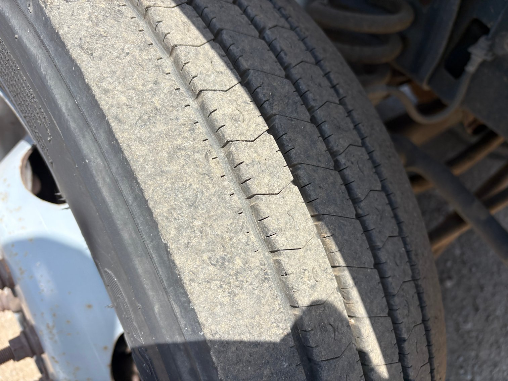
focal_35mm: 26
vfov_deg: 53.1
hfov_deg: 67.3
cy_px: 190
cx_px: 254
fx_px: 382
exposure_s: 1/1117
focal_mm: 5.96
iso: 50
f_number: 1.6
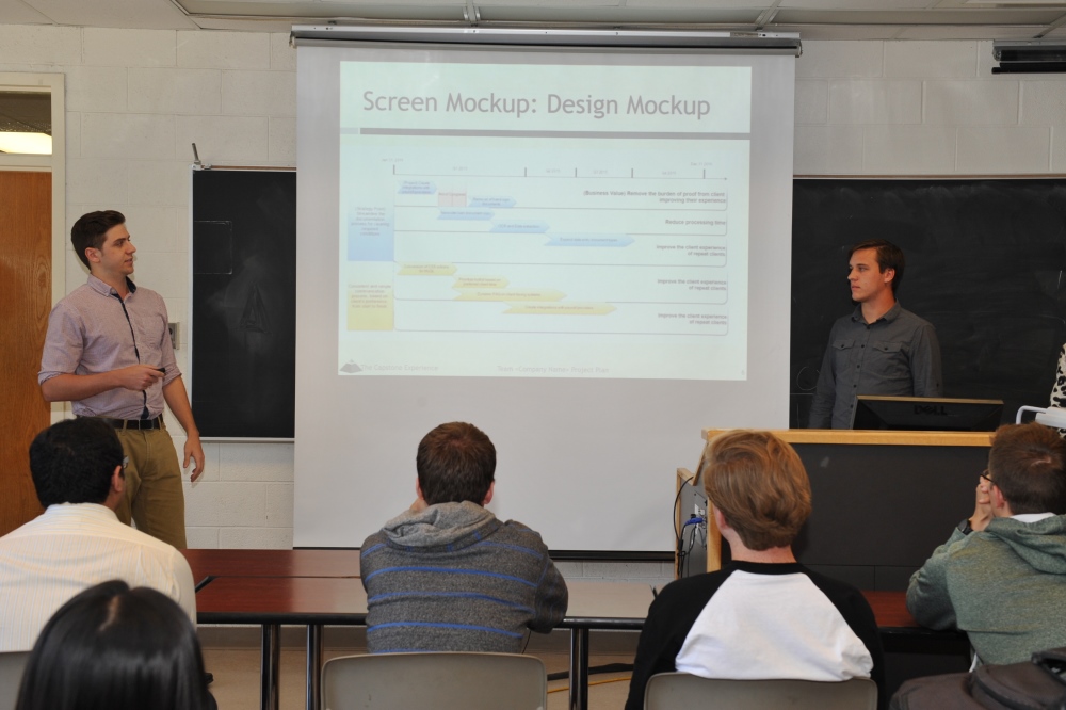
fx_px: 1421
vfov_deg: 28.1
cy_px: 355
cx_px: 533
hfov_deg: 41.1
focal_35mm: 48
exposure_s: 1/160
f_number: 7.1
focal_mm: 48
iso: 1000
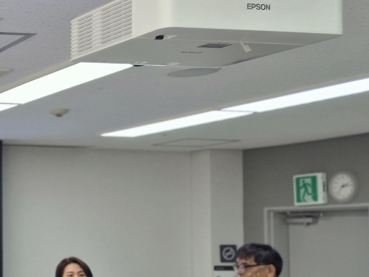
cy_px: 188
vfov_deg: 19.1
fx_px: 821
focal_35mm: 77
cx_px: -239
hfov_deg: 20.3
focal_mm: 5.4
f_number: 1.8
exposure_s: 1/154
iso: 25
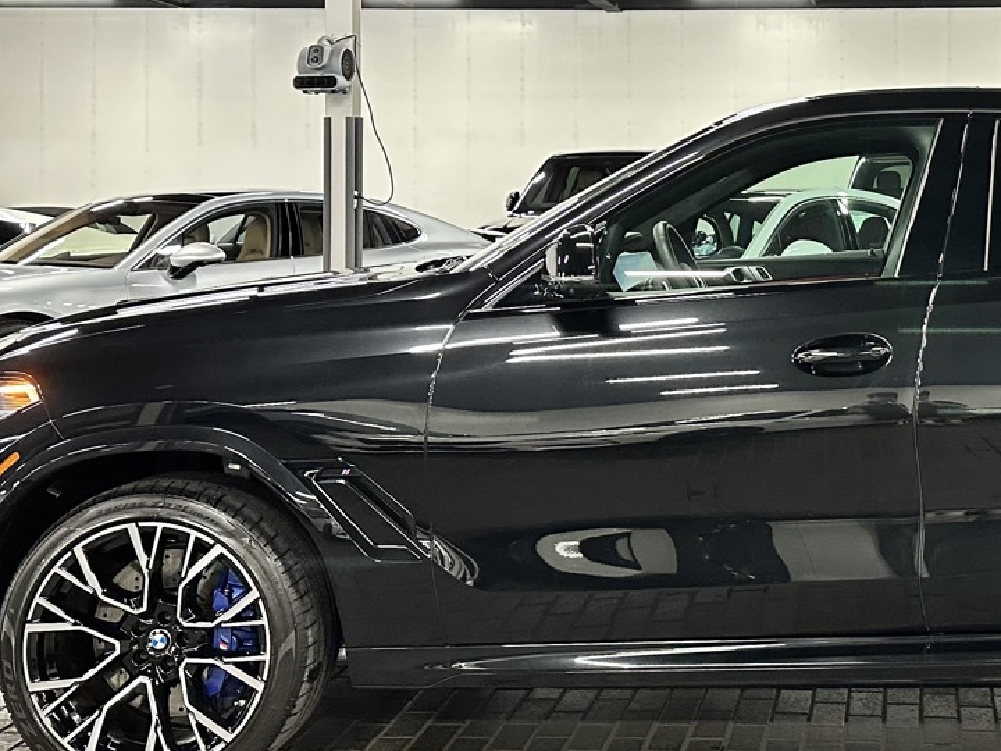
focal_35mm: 48
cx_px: 863
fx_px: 1388
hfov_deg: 37.5
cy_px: 79
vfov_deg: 29.1
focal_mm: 6.86
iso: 400
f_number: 1.78
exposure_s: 1/60
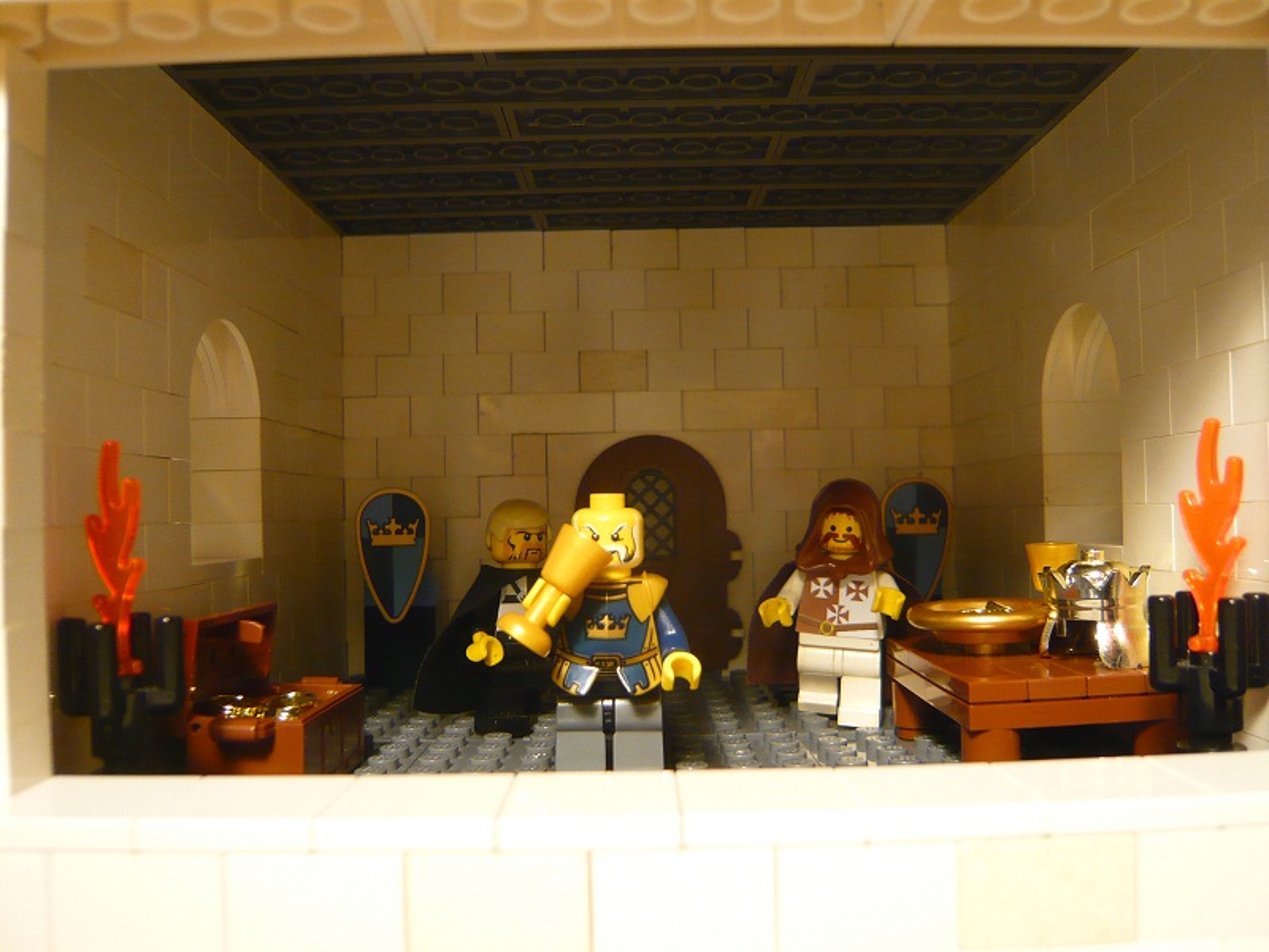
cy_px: 476
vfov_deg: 49.7
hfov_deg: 63.4
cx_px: 634
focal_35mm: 28
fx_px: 1026
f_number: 2.8
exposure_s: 1/15
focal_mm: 4.6
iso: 200
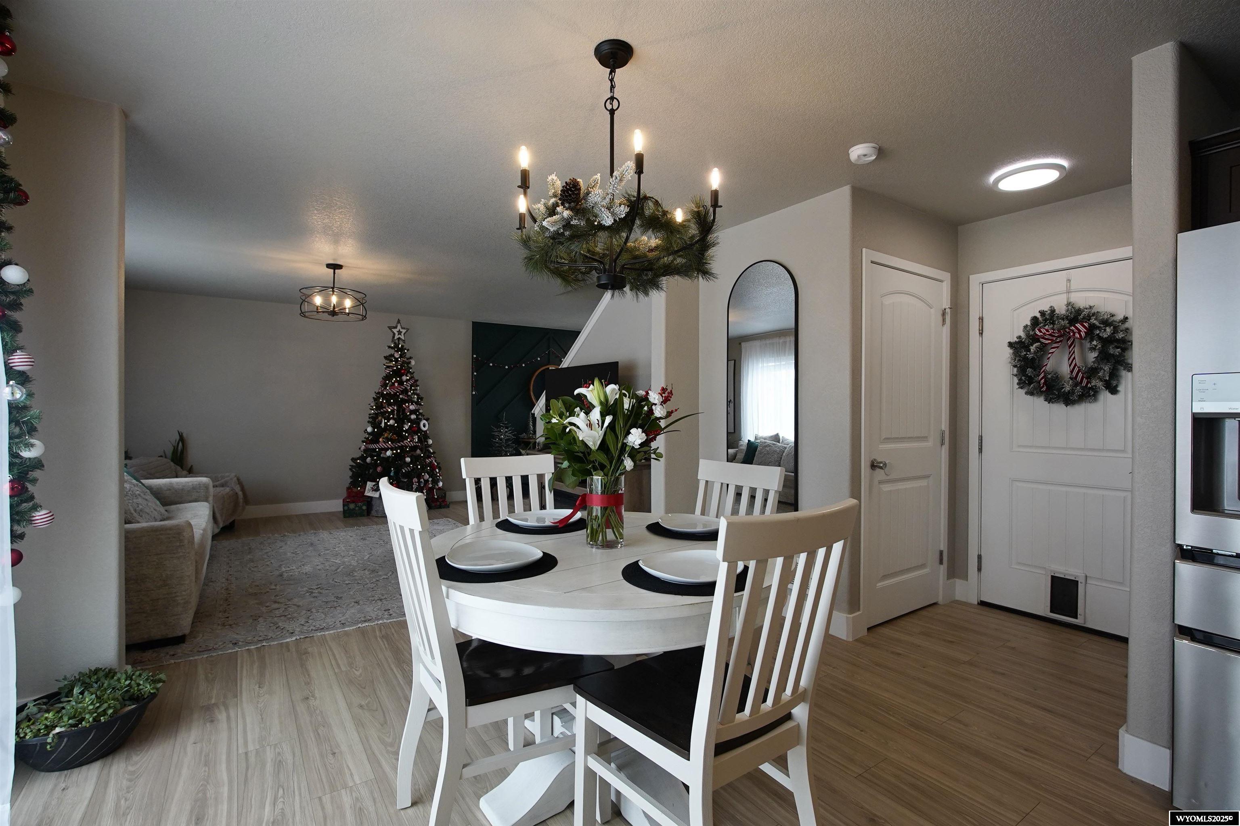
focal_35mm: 16
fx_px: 551
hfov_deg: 96.7
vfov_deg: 73.7
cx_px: 620
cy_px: 413
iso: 500
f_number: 4
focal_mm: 11
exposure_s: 1/160
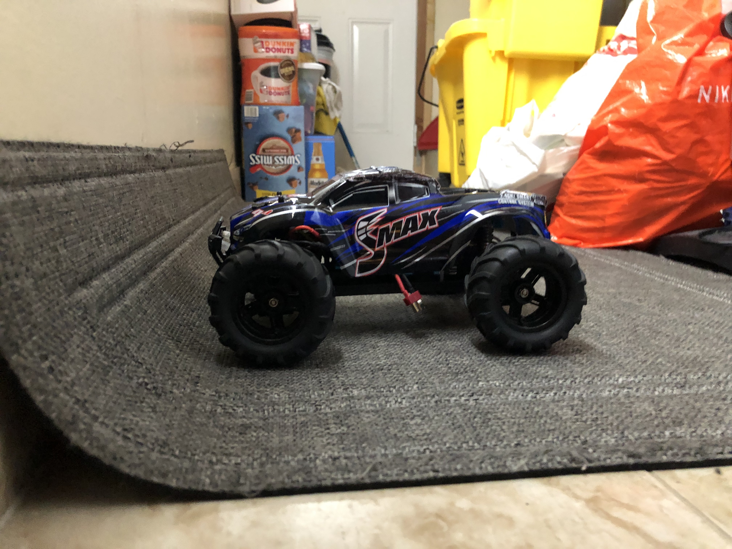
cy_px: 274
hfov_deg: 63.4
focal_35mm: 28
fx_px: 592
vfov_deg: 49.7
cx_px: 366
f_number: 1.8
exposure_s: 1/4
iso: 100
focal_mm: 3.99
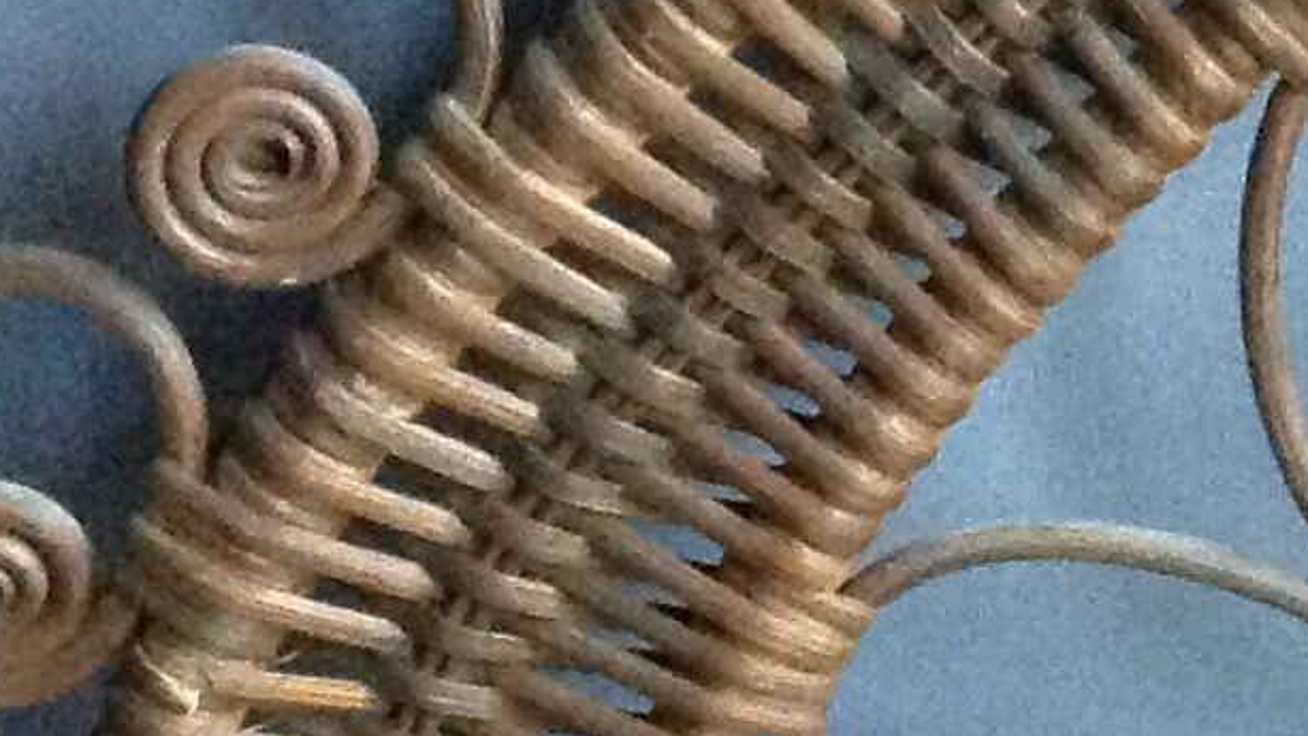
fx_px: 5585
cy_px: 382
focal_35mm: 161
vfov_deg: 7.5
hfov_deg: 12.8
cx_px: 1816
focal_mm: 4.28
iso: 800
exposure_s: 1/15
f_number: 2.4
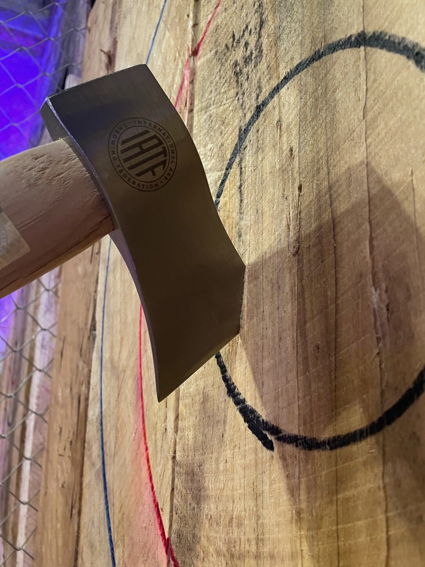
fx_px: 426
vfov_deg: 67.3
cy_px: 284
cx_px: 212
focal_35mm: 26
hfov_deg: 53.1
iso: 500
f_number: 1.6
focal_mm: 4.2
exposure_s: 1/60
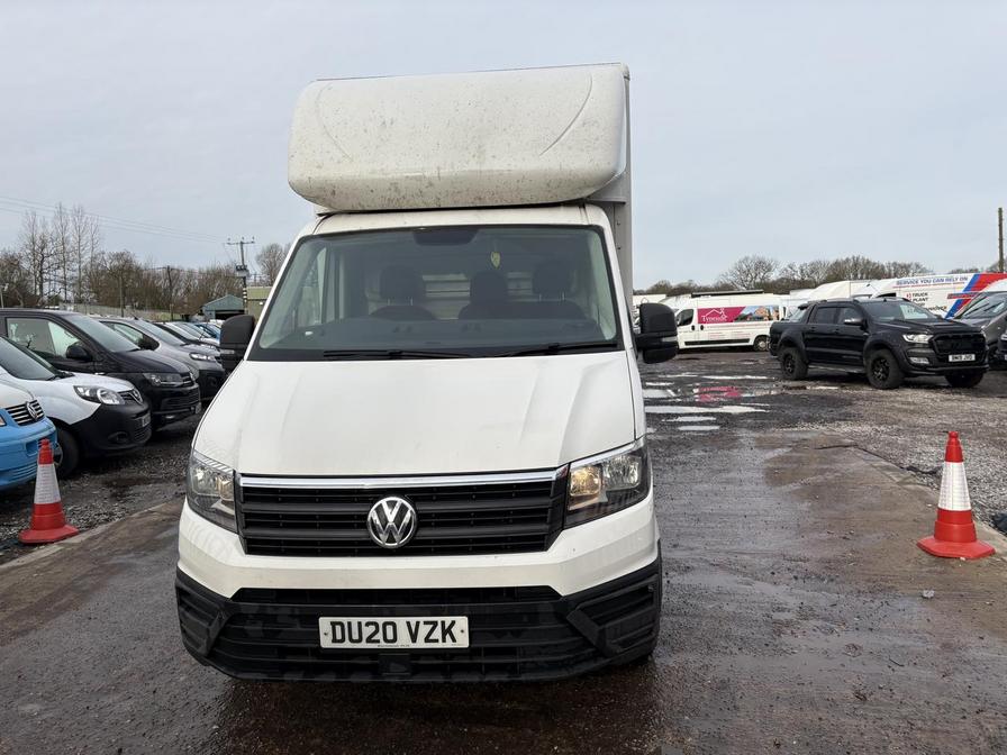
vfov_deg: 53.1
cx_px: 504
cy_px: 378
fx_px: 756
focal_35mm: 26
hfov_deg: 67.3
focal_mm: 5.96
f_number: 1.6
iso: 50
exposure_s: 1/2639
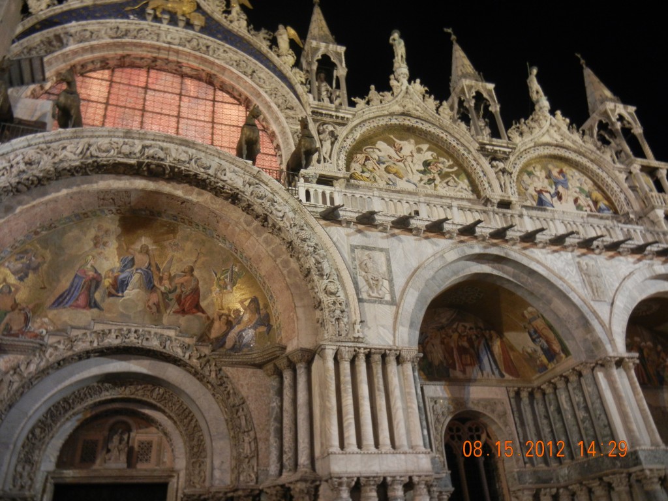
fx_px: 579
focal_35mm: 30
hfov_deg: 60.0
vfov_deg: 46.8
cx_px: 334
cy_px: 250
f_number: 3.5
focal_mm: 5.4
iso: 292
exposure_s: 1
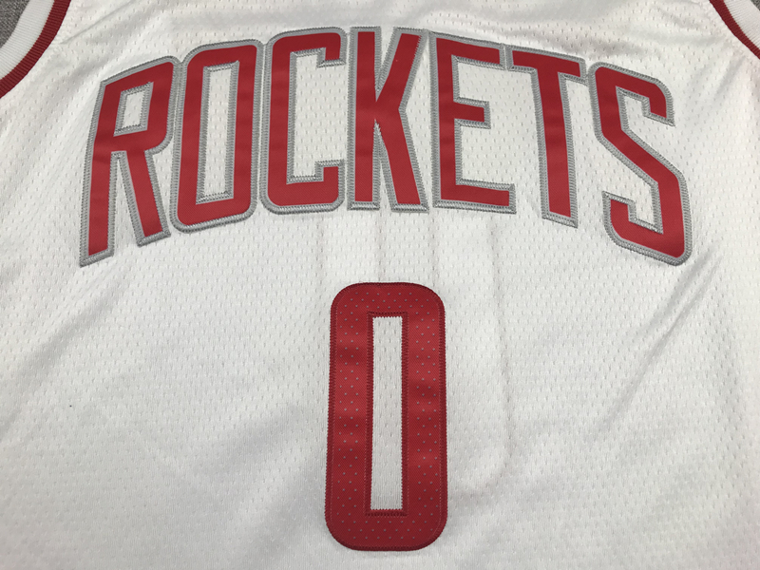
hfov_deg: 63.4
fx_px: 615
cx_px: 380
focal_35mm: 28
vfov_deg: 49.7
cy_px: 285
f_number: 1.8
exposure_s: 1/106
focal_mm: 3.99
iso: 20
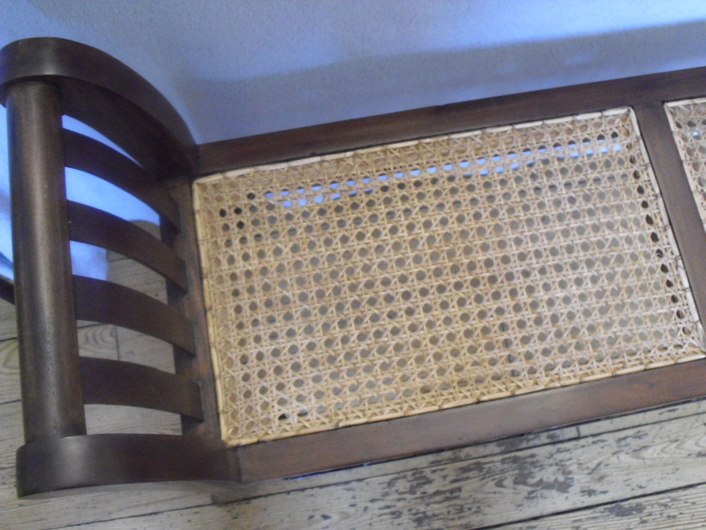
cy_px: 265
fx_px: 734
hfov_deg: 51.4
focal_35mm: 36
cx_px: 353
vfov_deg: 39.7
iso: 800
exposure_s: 1/25
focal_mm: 6.3
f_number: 3.1
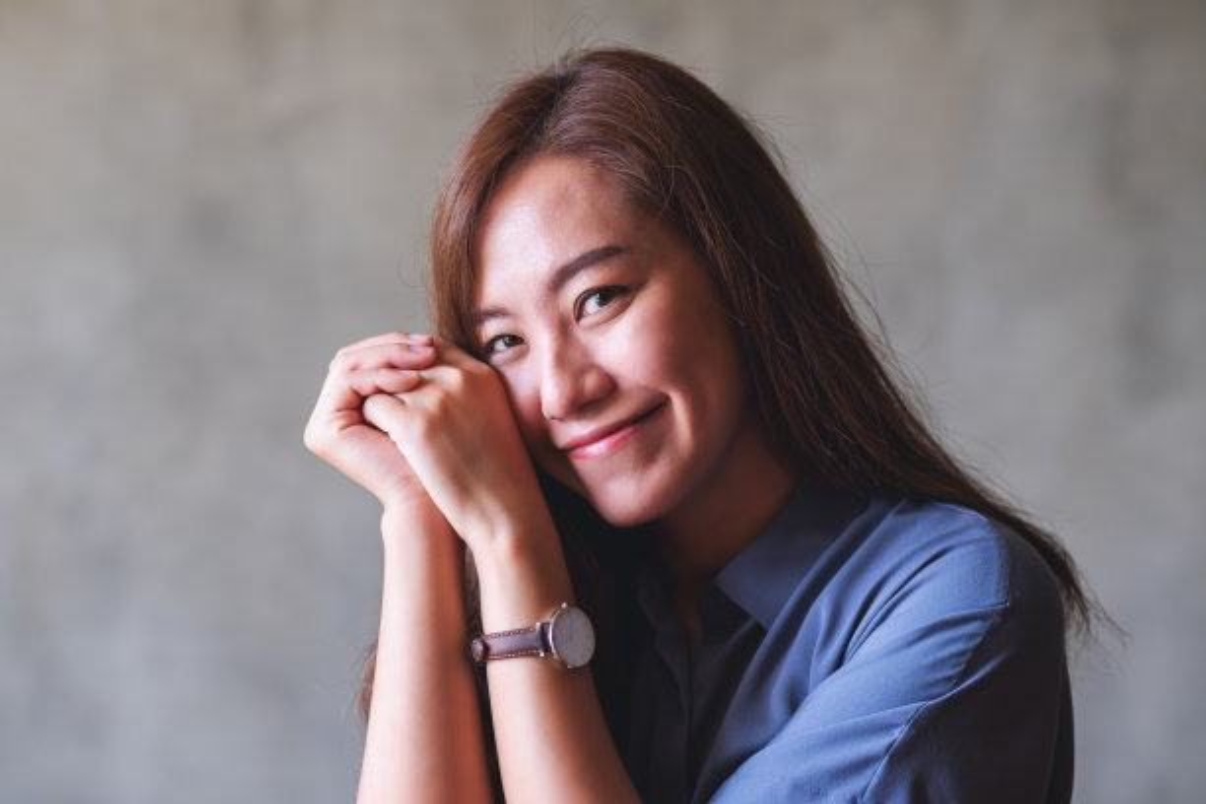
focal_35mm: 84
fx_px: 2814
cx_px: 603
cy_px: 402
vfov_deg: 16.3
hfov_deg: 24.2
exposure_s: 1/250
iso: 200
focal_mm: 56
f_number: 2
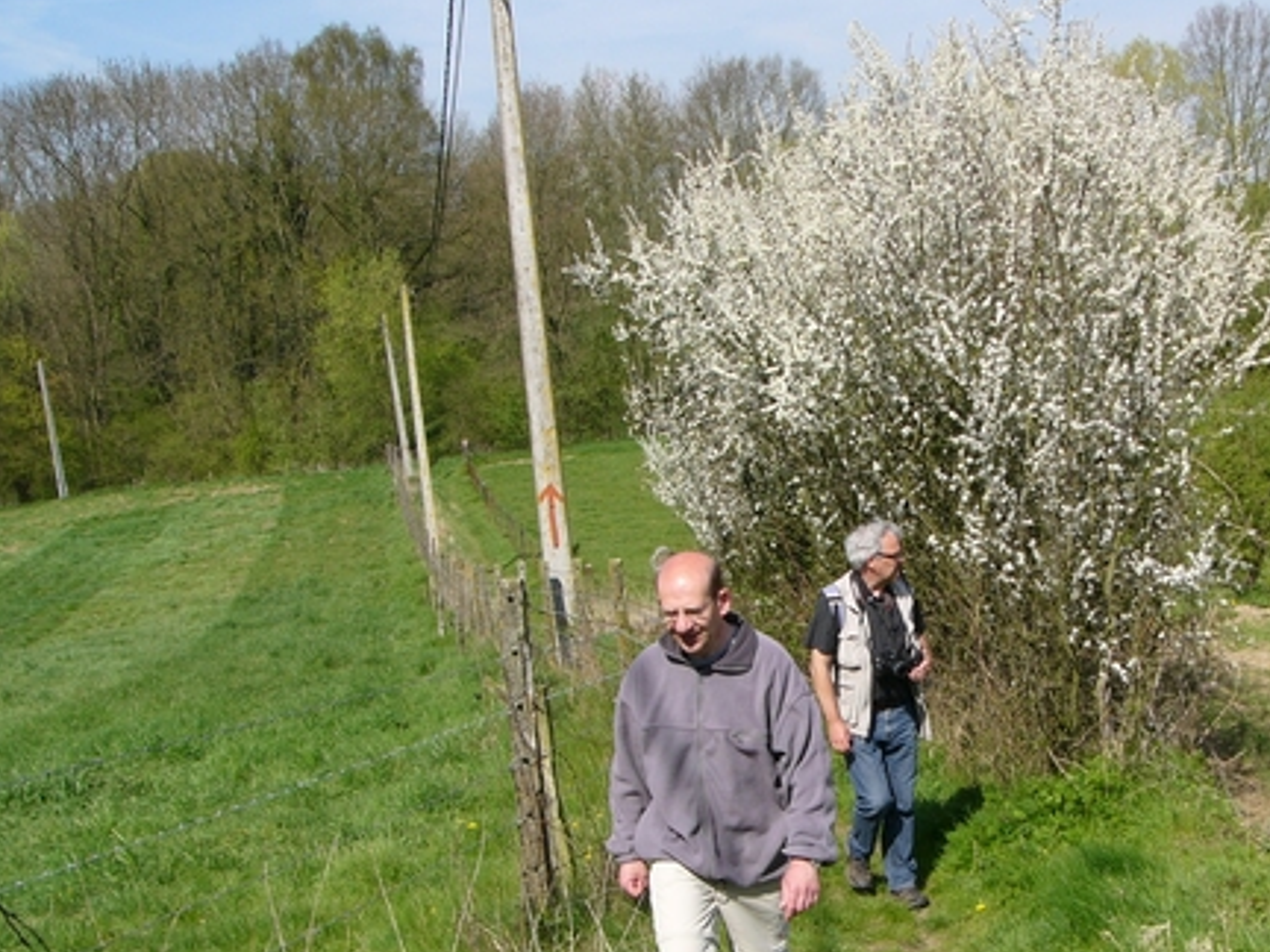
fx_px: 1834
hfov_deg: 37.9
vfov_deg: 28.9
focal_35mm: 50
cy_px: 638
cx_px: 820
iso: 50
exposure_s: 1/500
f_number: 4.6
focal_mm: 6
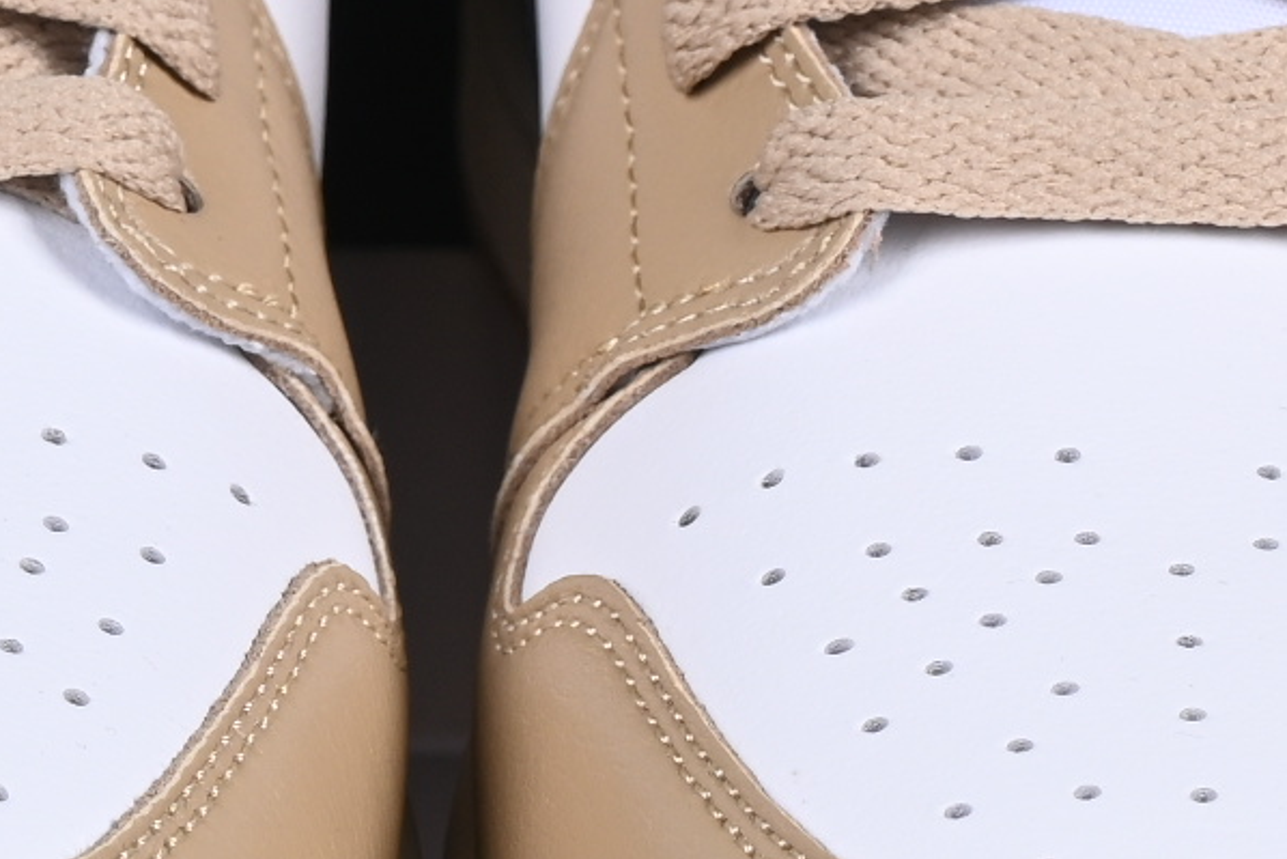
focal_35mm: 349
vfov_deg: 3.9
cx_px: 366
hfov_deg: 5.9
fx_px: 12479
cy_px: 413
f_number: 8
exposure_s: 1/80
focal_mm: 50
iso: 160
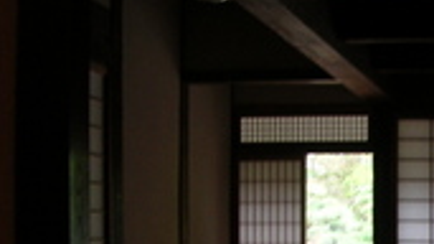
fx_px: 1150
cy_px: 299
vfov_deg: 11.8
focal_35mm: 100
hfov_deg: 20.1
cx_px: 510
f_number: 2.8
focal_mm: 5.8
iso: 50
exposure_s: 1/6.2
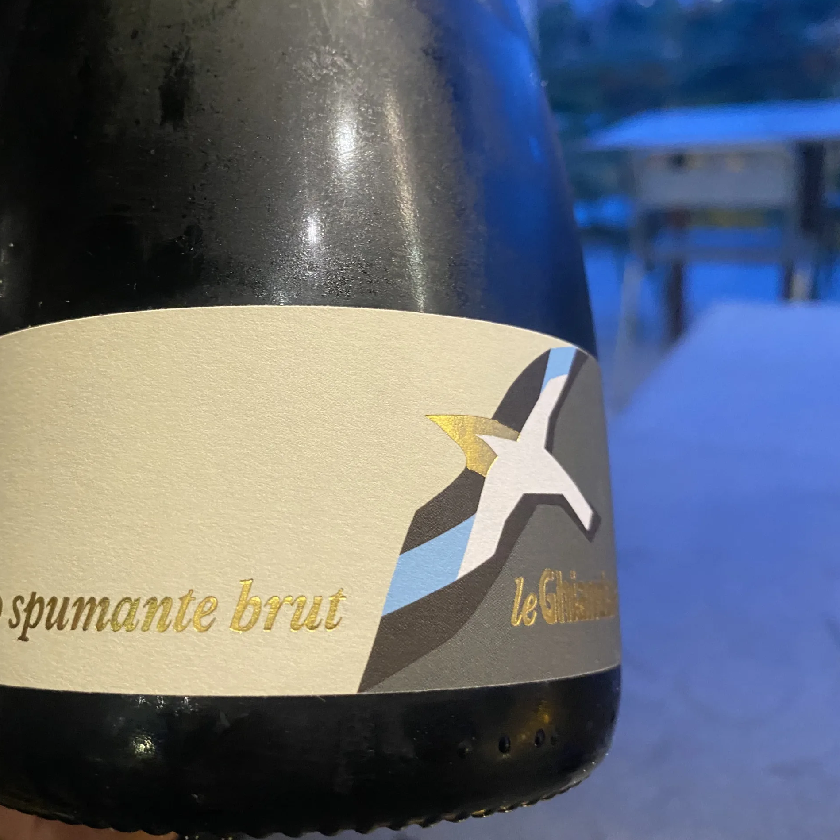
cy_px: 419
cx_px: 323
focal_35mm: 31
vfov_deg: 52.5
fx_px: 851
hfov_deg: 52.1
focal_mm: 4.25
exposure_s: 1/33
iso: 400
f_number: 1.8
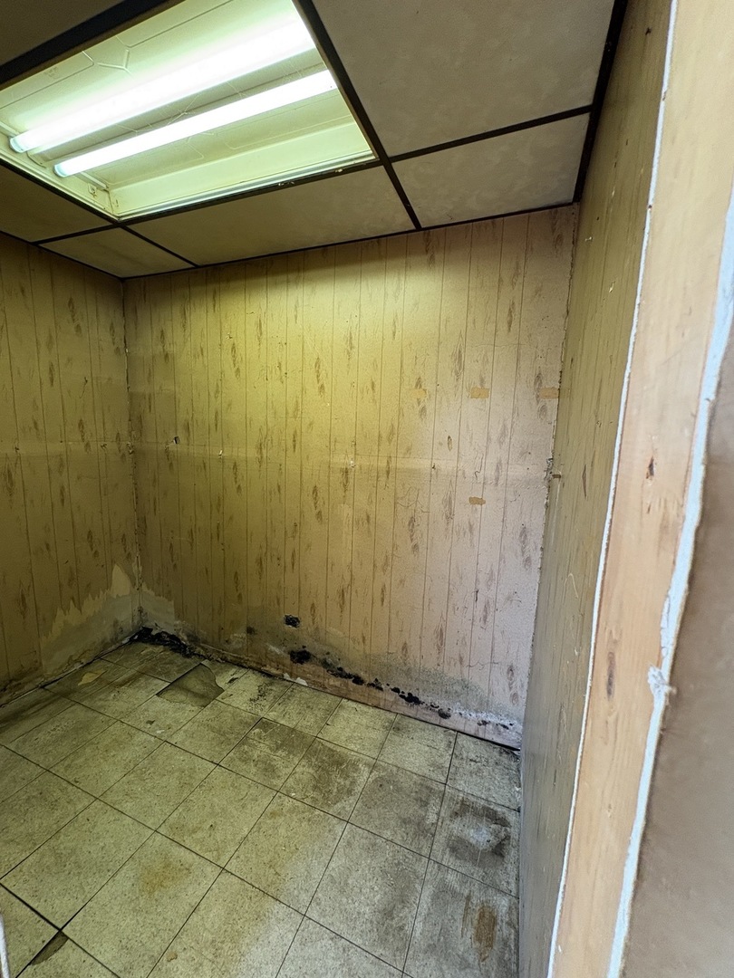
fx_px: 396
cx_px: 367
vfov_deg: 102.1
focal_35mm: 14
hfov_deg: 85.7
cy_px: 489
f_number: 2.2
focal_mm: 2.22
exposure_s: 1/60
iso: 320
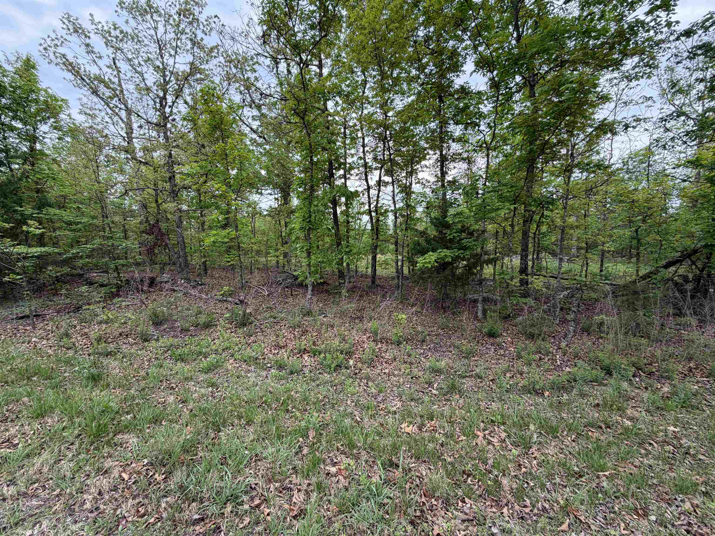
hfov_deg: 102.1
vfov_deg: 85.7
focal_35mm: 14
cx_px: 358
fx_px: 289
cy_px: 268
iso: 40
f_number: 2.2
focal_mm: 2.22
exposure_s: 1/173
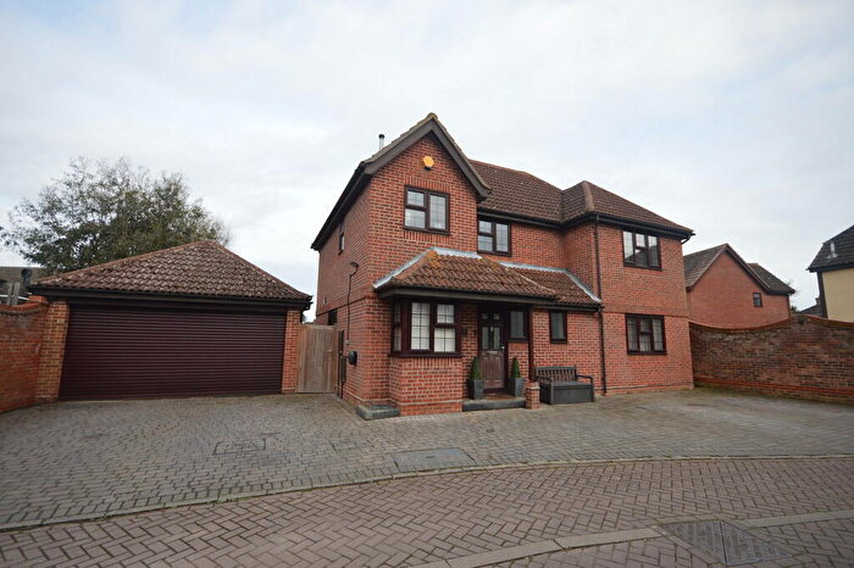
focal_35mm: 15
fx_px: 356
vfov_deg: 77.3
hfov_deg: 100.4
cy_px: 284
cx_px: 427
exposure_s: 1/125
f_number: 5.6
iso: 100
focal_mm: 10
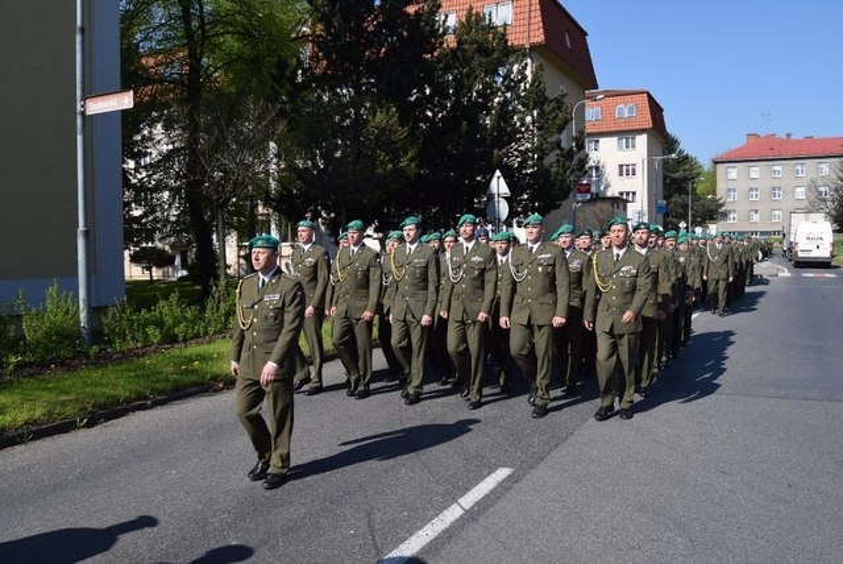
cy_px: 282
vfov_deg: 45.8
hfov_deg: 64.5
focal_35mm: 28
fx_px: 668
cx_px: 422
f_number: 9
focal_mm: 19
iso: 200
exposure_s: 1/320
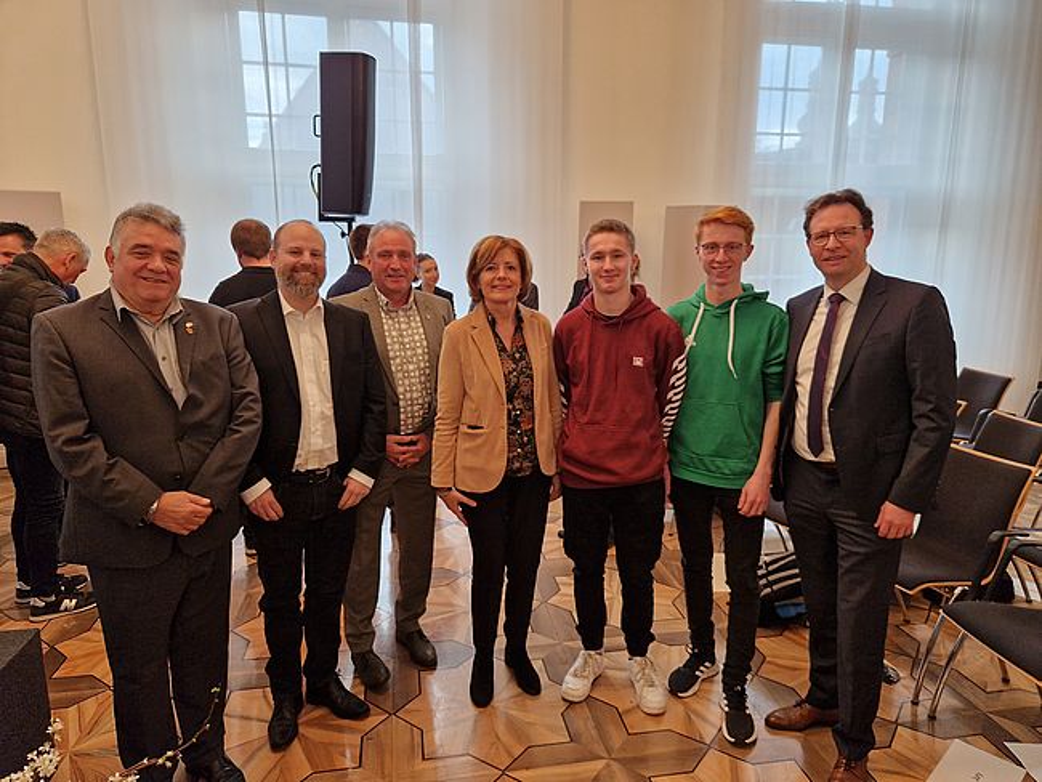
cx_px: 521
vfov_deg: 58.9
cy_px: 391
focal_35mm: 23
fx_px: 693
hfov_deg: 73.9
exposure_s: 1/100
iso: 64
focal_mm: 5.4
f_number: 1.8
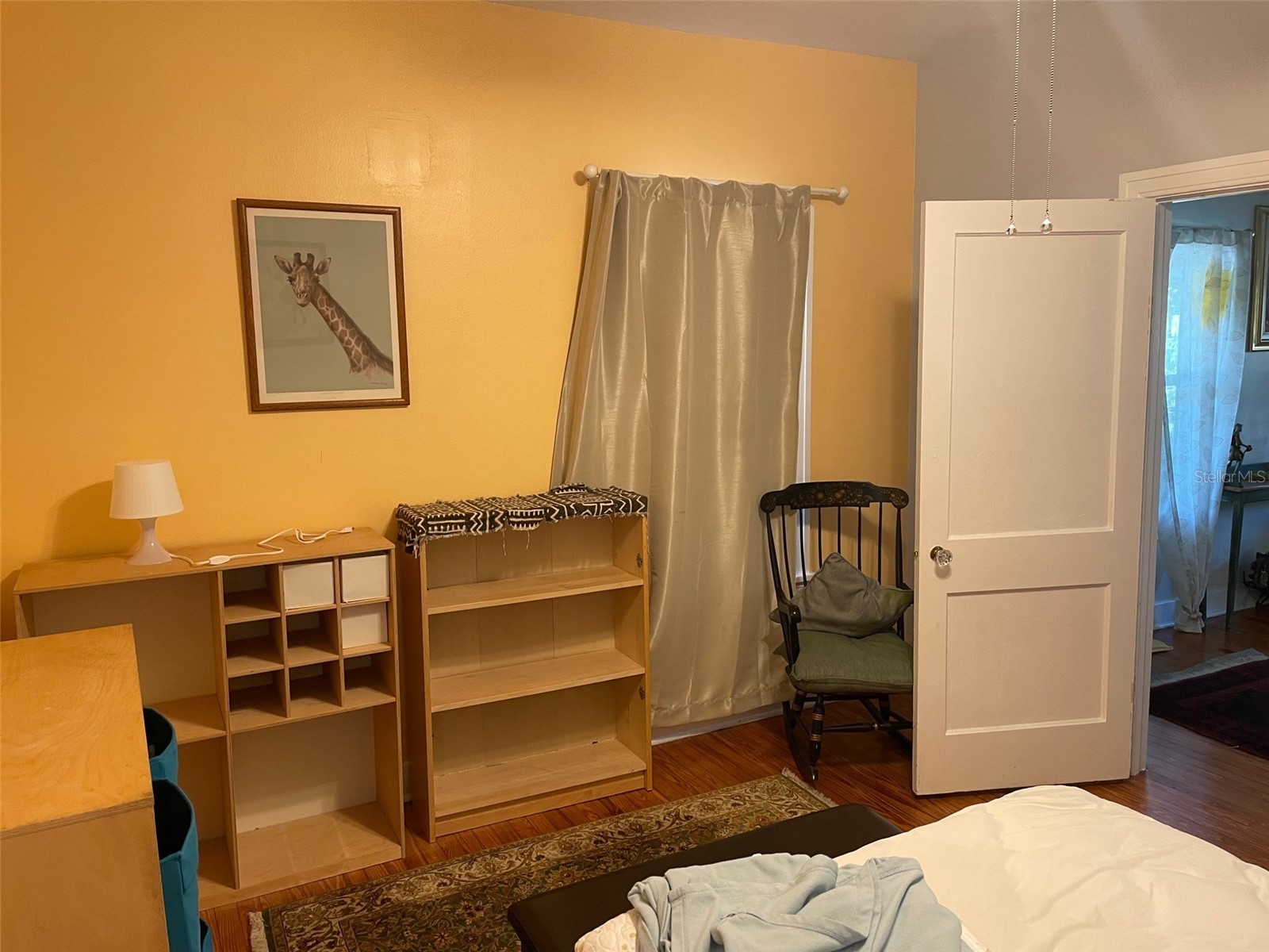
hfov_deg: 67.3
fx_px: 953
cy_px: 476
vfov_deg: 53.1
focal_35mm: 26
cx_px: 634
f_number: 1.6
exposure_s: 1/60
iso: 125
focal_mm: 4.2
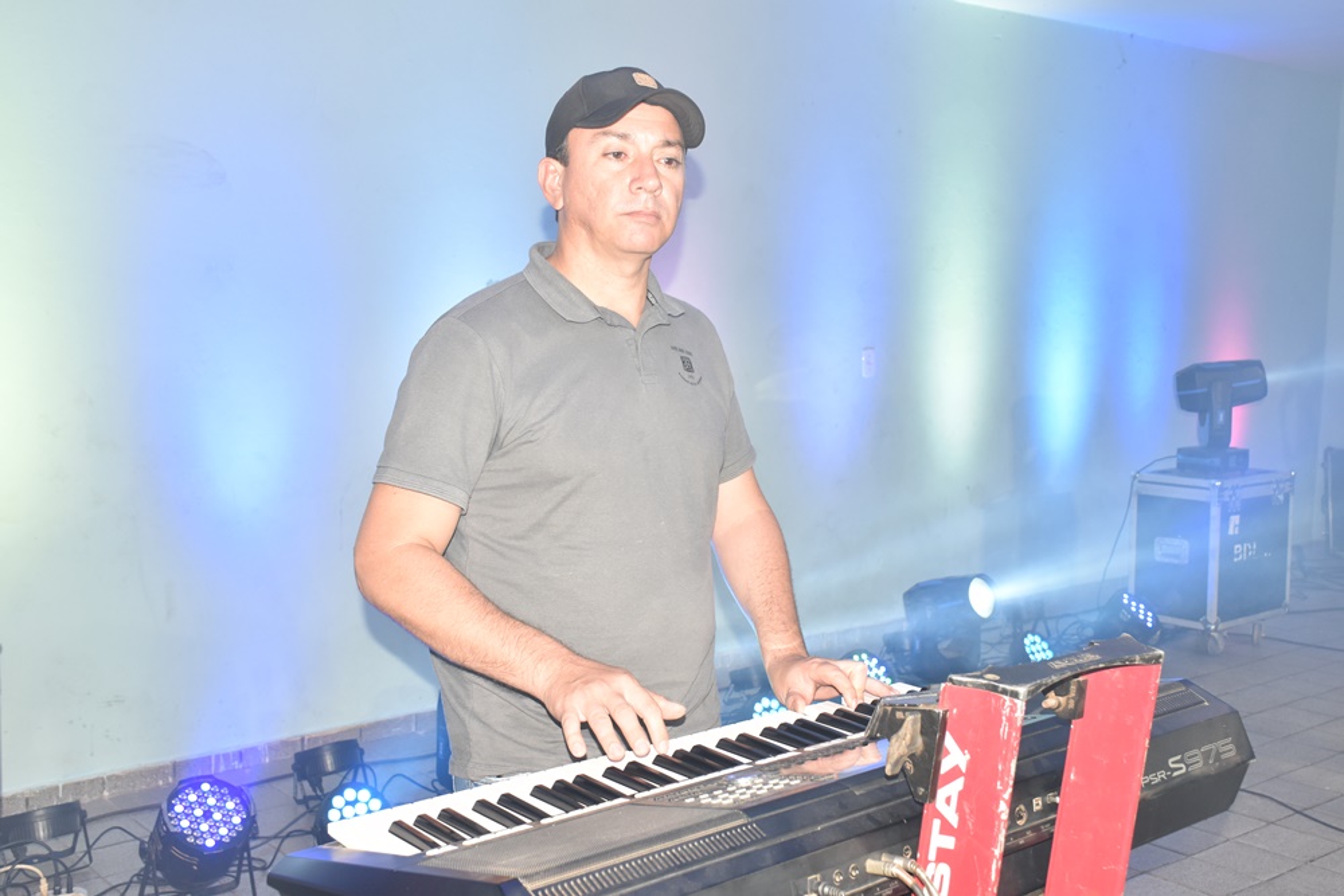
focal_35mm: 39
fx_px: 1456
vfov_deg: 34.2
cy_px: 448
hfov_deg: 49.5
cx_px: 672
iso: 800
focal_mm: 26
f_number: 6.3
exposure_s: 1/100
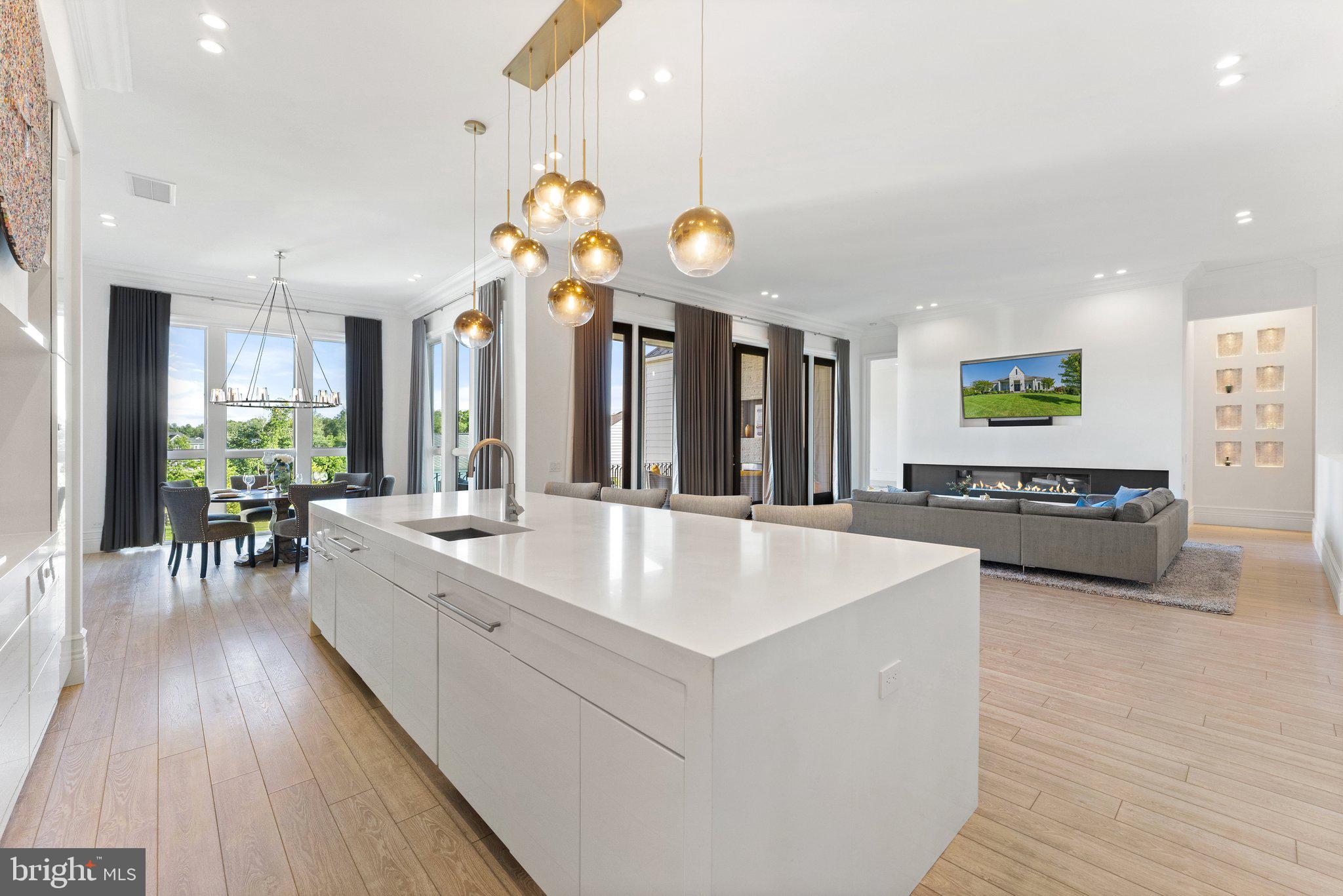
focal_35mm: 14
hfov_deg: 104.2
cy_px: 448
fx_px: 522
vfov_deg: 81.3
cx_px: 672
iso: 800
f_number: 8
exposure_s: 1/5
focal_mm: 14
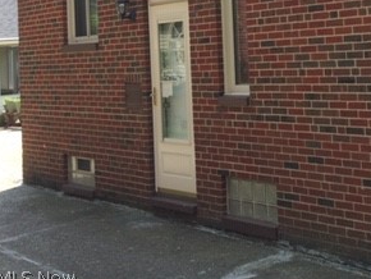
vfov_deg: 21.9
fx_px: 686
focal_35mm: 64
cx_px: 402
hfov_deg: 27.8
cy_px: -15
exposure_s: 1/595
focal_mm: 4.15
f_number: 2.2
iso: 32
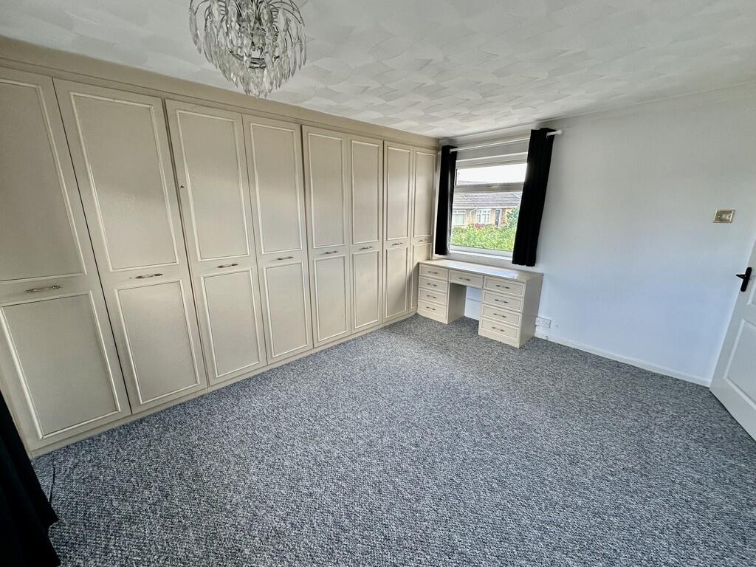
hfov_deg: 102.1
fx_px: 306
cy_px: 284
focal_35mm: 14
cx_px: 378
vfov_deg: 85.7
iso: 80
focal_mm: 2.22
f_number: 2.2
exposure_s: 1/99
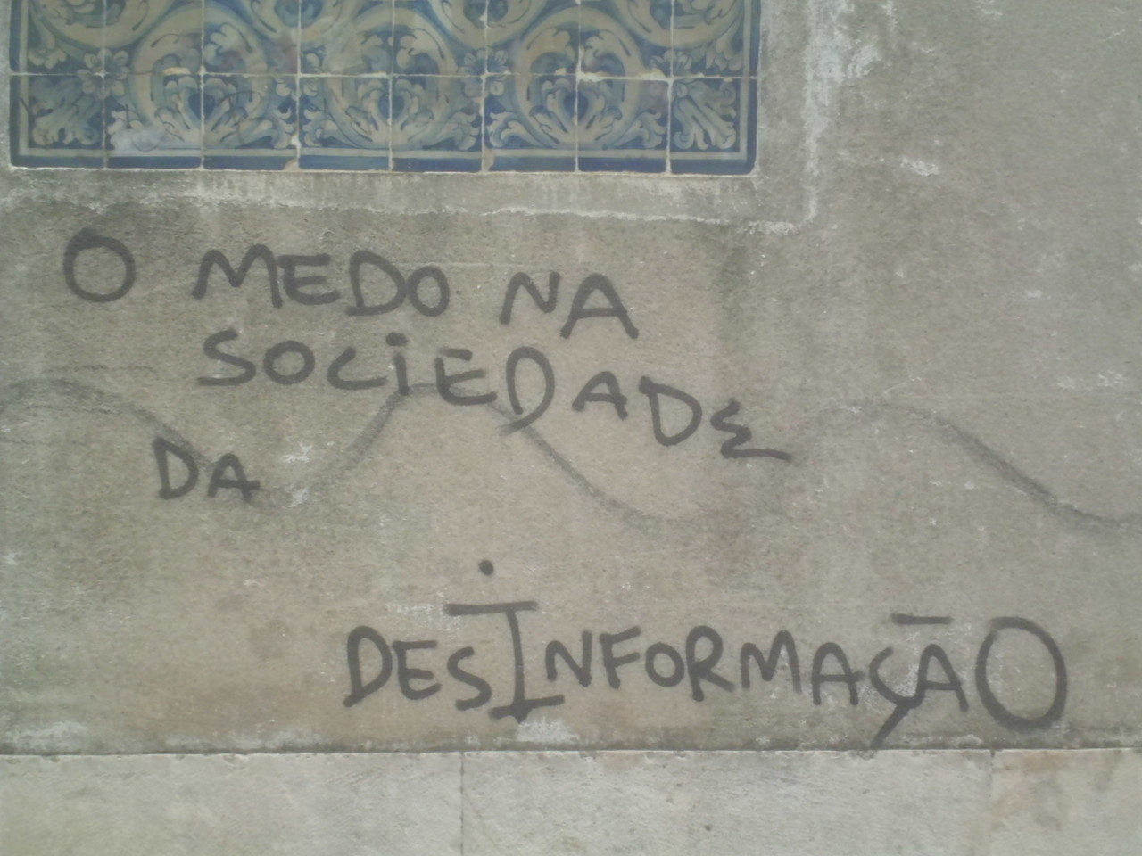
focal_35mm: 111
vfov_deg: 13.3
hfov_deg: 17.7
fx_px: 3662
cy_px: 428
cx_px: 571
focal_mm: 19.6
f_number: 5.8
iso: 200
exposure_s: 1/80
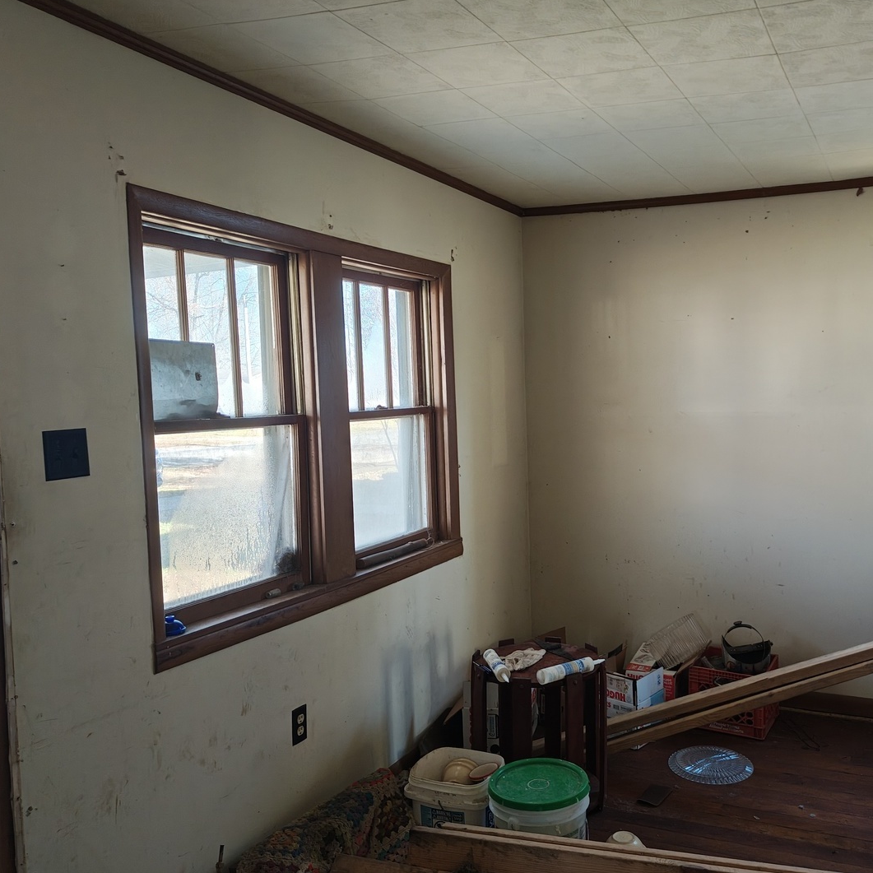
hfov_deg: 53.5
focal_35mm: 30
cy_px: 435
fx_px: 856
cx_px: 545
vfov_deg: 54.0
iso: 1303
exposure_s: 1/60
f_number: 1.7
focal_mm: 4.68
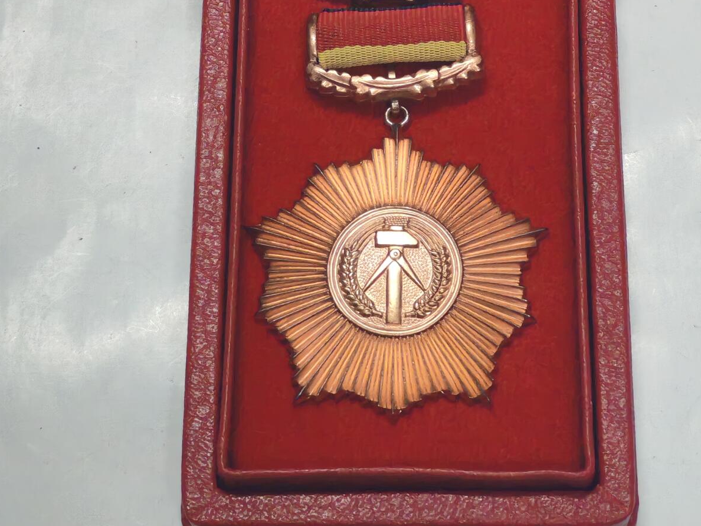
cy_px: 109
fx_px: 2086
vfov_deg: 14.3
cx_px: 385
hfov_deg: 19.1
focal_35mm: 103
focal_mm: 5.52
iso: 800
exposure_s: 1/33
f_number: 1.95
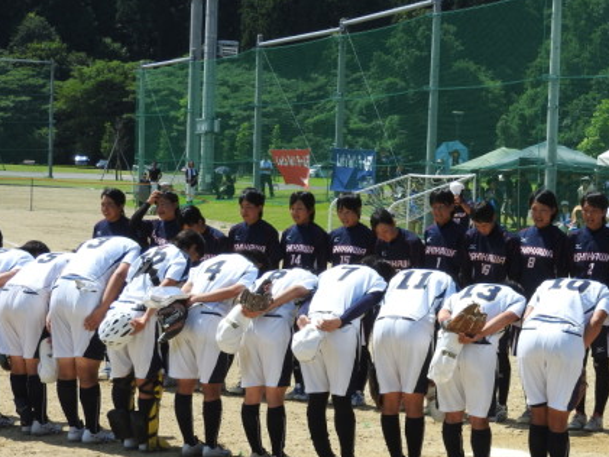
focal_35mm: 114
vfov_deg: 13.0
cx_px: 425
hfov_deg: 17.2
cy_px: 323
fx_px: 2006
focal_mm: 14.3
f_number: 4.5
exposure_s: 1/800
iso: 100
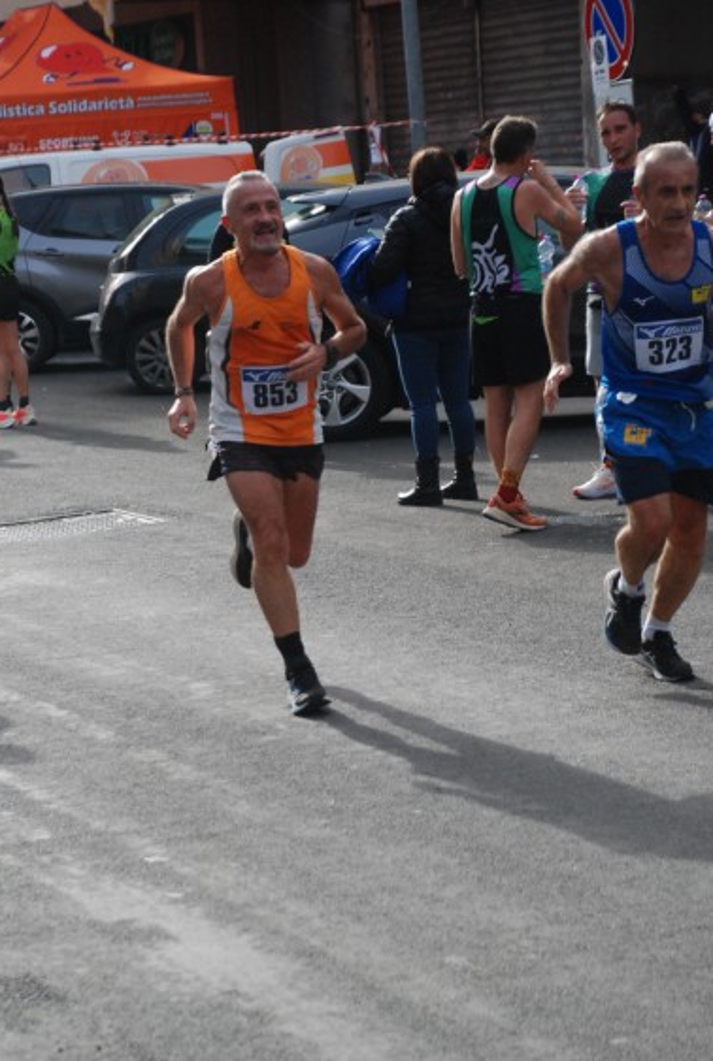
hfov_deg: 12.3
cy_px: 530
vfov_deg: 18.2
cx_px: 369
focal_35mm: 112
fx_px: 3311
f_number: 5.6
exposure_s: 1/1250
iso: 1000
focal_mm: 70
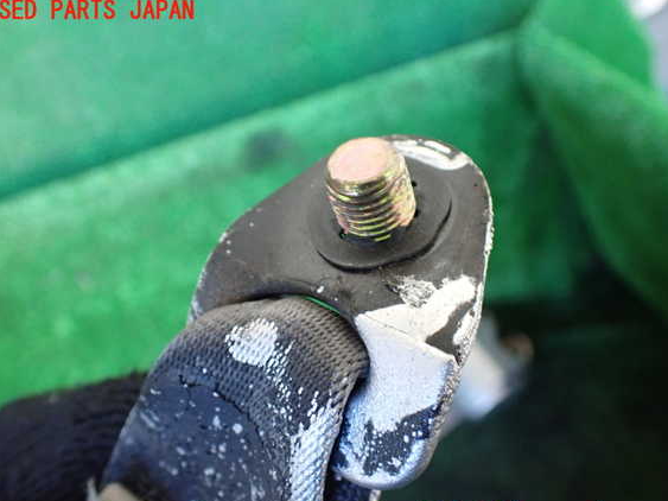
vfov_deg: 44.1
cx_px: 335
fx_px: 617
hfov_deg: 56.8
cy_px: 264
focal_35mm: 32
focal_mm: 5.4
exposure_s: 1/100
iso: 800
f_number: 2.3
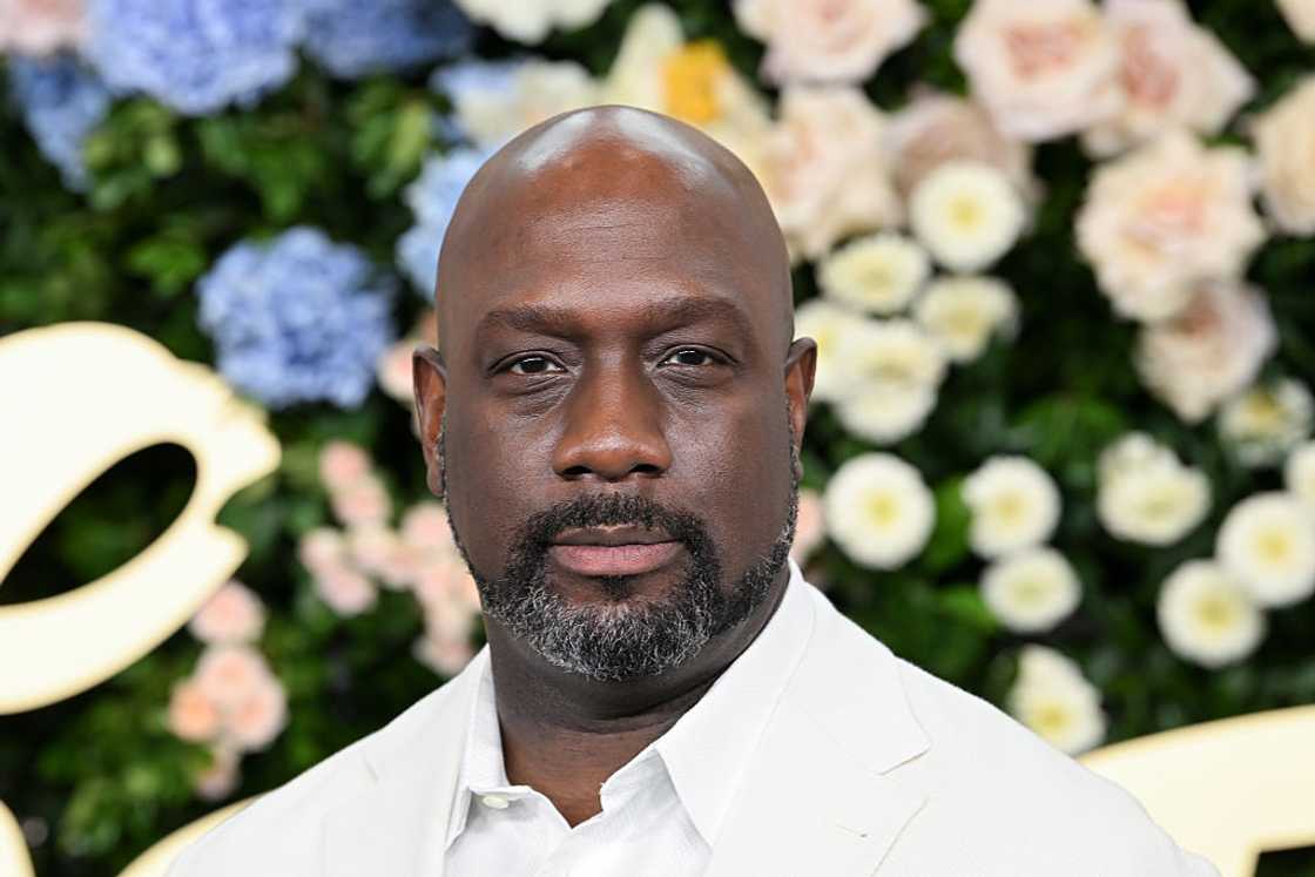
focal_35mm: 170
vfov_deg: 8.1
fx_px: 6210
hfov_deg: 12.1
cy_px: 438
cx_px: 658
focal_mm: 170
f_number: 6.3
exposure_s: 1/125
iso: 1250
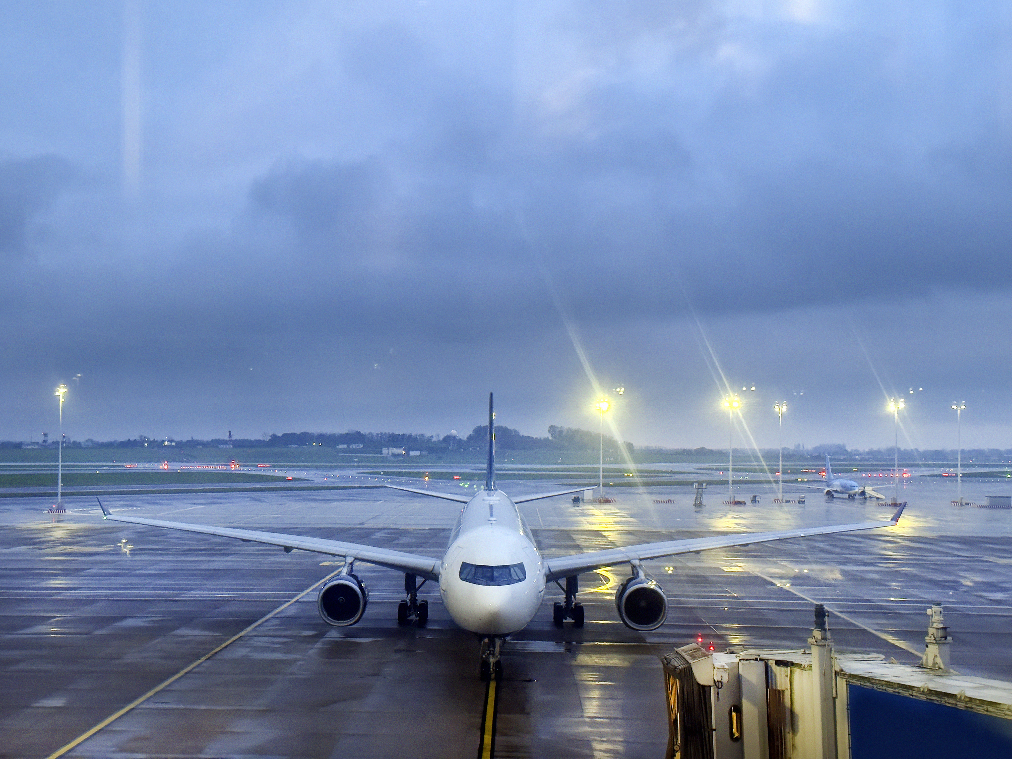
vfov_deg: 30.3
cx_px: 506
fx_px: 1403
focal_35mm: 48
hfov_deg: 39.7
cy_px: 380
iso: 160
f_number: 1.78
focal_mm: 6.86
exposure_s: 1/46
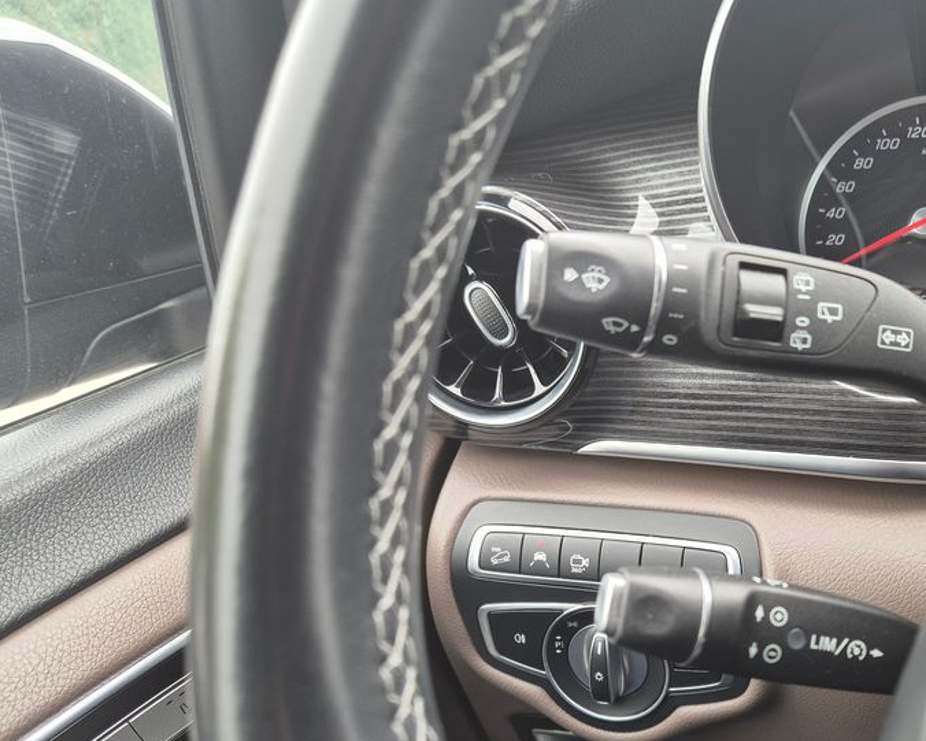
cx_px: 655
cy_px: 463
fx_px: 932
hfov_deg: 51.3
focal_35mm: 34
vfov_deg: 43.0
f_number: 1.8
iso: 100
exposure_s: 1/180
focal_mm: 5.4
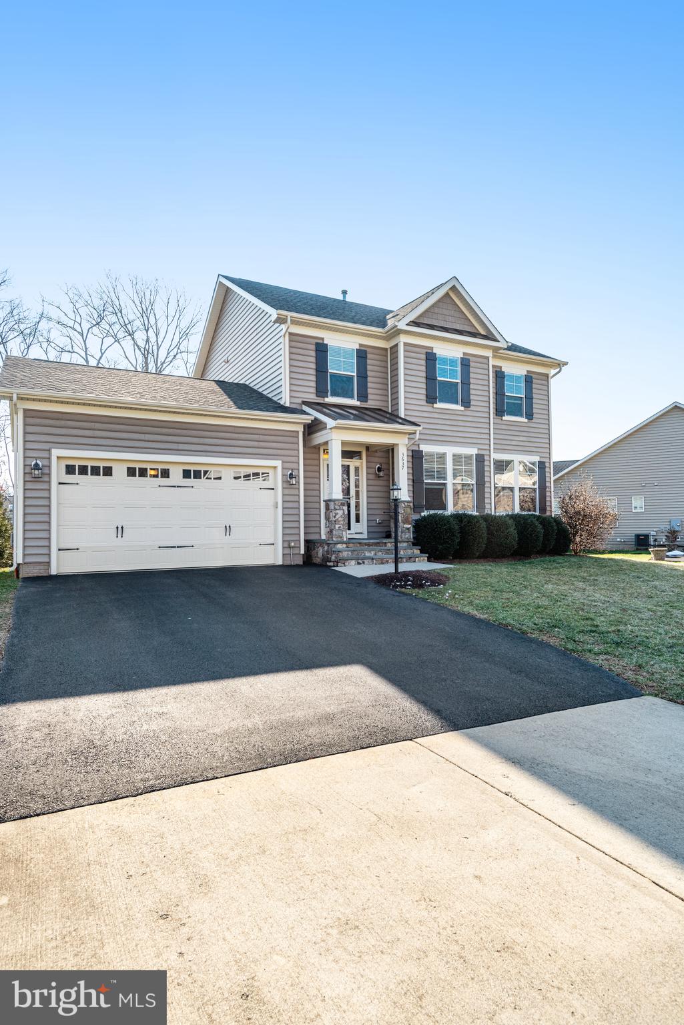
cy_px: 512
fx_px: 541
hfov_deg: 64.6
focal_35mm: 19
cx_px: 342
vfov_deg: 86.9
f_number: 8
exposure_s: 1/400
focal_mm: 19
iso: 400
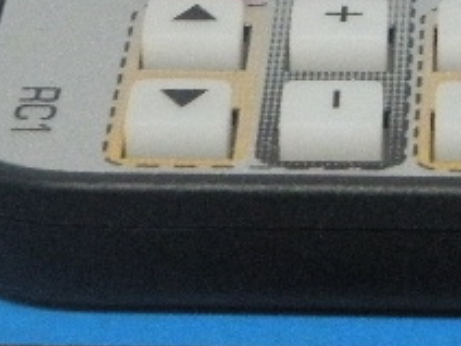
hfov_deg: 7.3
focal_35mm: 270
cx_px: 389
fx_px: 3596
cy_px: -102
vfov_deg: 5.5
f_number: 3.5
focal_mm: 9.8
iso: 400
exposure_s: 1/22.7
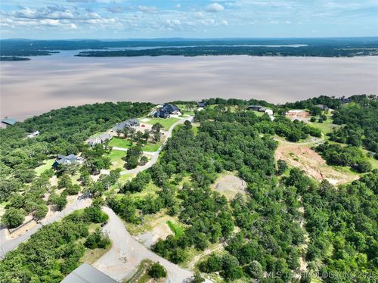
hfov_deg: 71.6
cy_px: 142
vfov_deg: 56.7
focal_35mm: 24
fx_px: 262
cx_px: 189
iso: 110
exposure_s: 1/1600
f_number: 2.8
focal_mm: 12.29
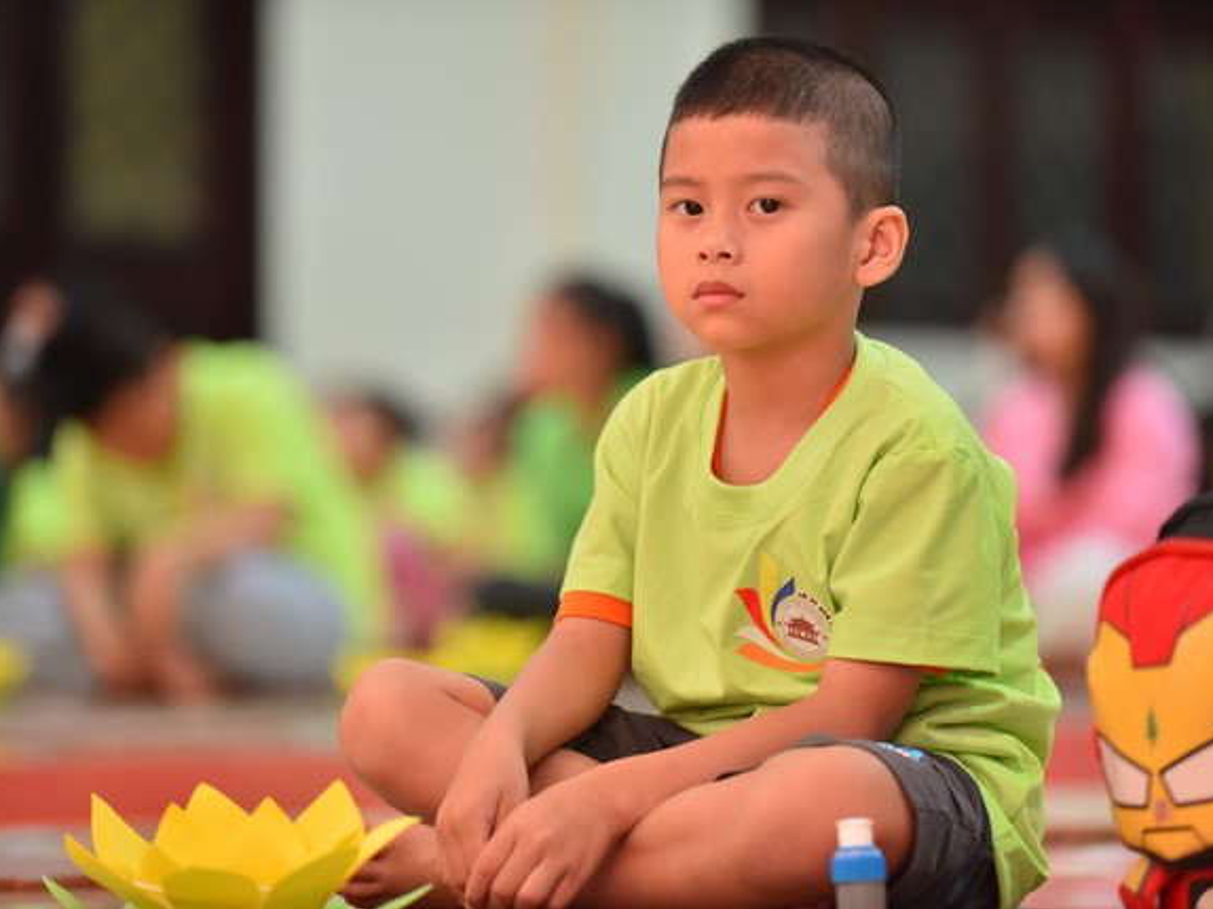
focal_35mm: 147
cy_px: 453
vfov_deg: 10.1
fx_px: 5149
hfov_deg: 13.4
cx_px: 642
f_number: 2.8
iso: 640
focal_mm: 135
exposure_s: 1/60
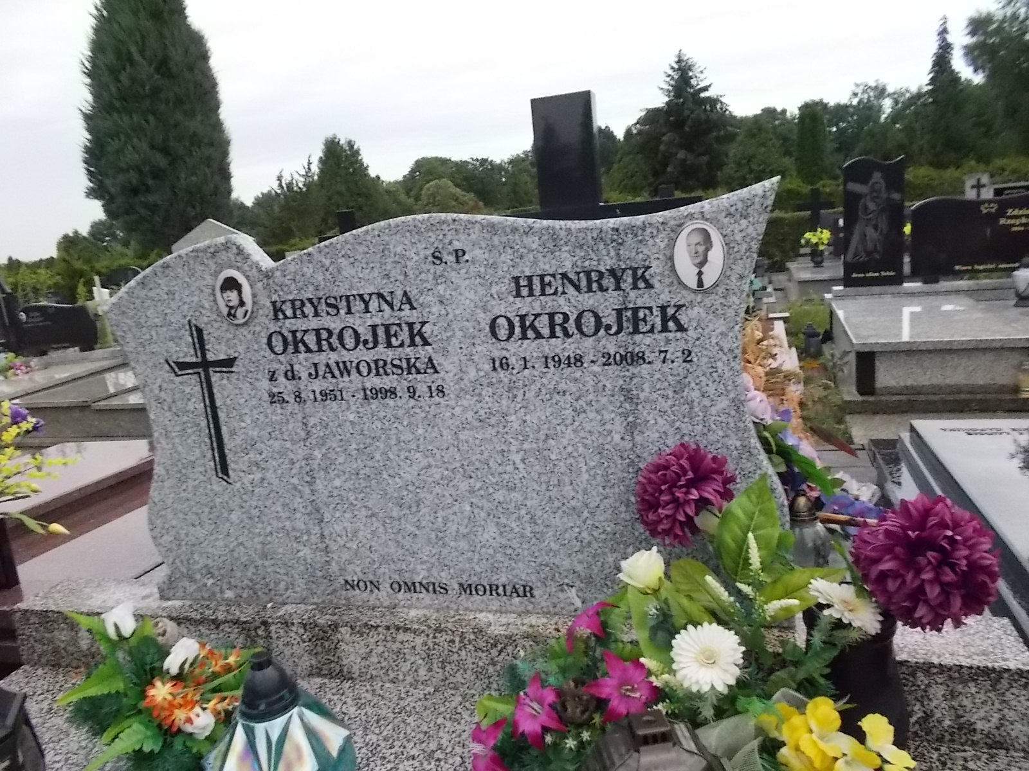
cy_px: 386
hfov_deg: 67.3
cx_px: 514
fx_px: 773
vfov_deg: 53.1
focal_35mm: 26
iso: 400
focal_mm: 4.6
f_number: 8
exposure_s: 1/250
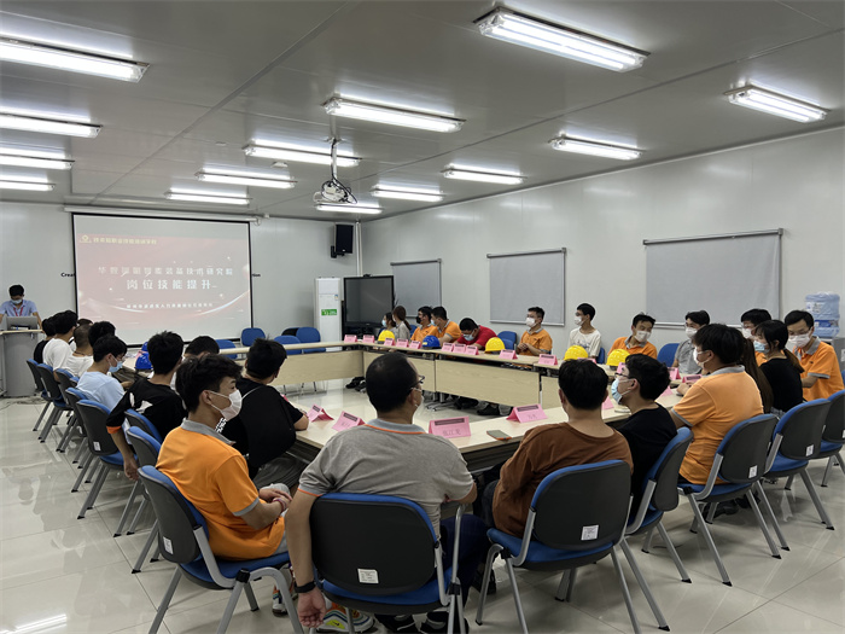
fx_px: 635
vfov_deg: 53.1
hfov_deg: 67.3
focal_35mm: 26
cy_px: 317
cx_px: 422
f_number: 1.5
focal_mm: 5.7
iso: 64
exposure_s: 1/60
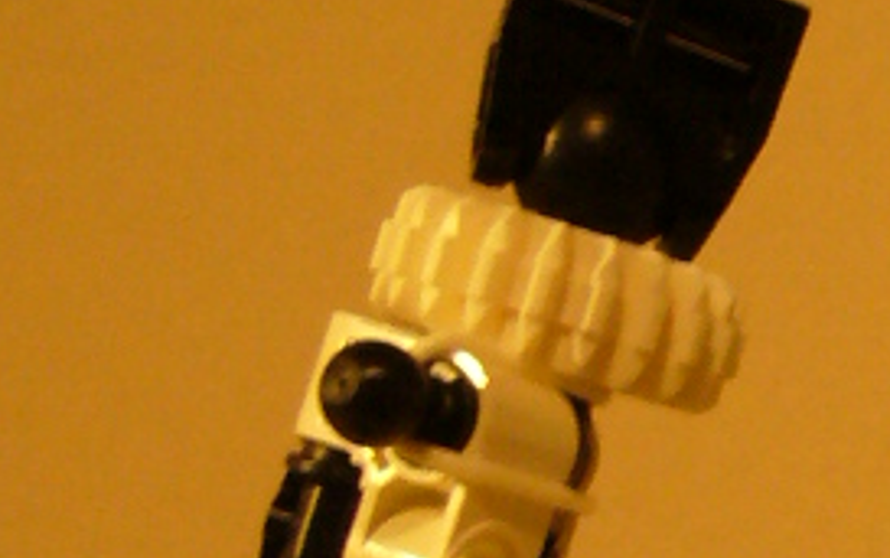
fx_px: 4223
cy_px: 829
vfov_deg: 7.4
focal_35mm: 174
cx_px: 1291
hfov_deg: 11.6
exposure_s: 1/13
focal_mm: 5.8
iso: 200
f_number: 2.8
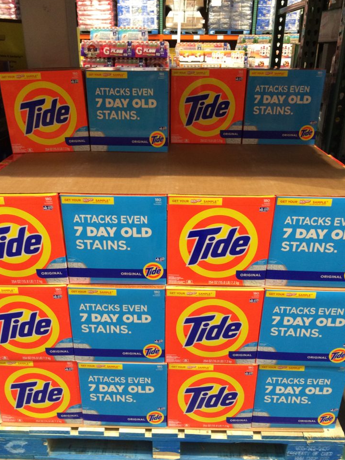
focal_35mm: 31
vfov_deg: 58.3
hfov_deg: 45.4
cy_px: 239
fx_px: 412
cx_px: 164
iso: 160
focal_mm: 4.15
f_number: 2.2
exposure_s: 1/30
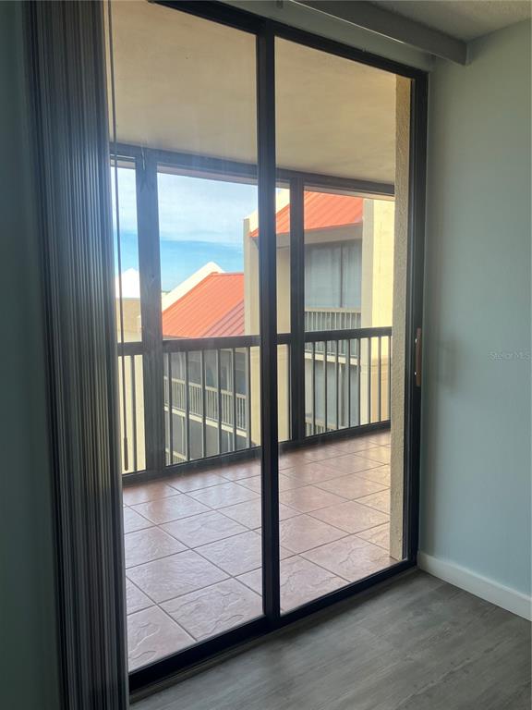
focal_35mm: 28
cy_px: 355
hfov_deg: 49.7
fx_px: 574
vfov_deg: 63.4
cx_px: 266
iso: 32
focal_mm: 3.99
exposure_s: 1/122
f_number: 1.8
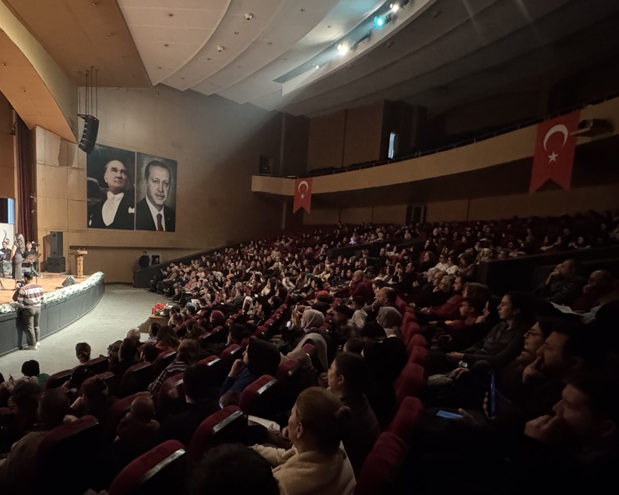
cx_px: 221
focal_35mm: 22
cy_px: 294
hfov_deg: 73.4
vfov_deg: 62.6
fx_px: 403
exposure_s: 1/25
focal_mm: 2.22
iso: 2500
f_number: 2.2
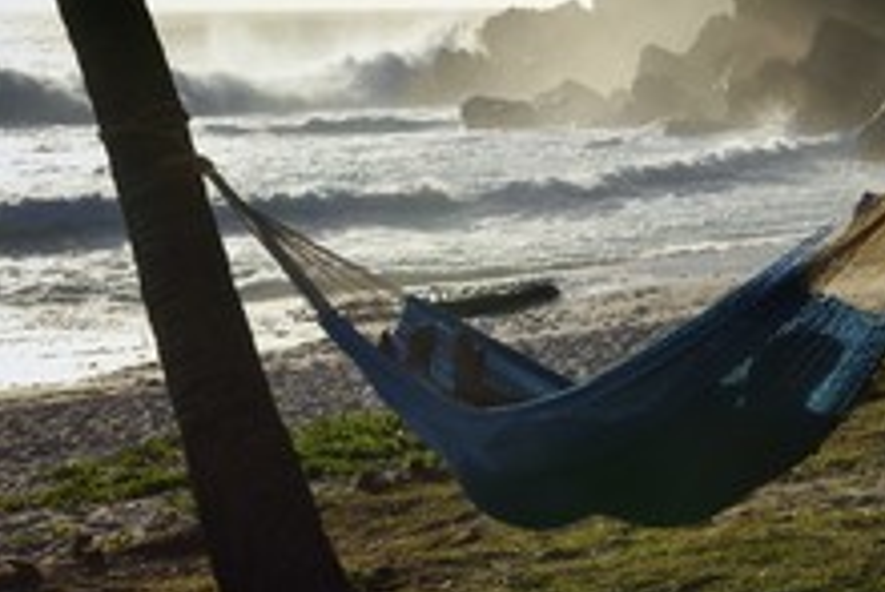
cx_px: 517
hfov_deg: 19.1
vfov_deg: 12.8
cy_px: 358
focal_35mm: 107
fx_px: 2632
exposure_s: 1/250
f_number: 18
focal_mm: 56
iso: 200
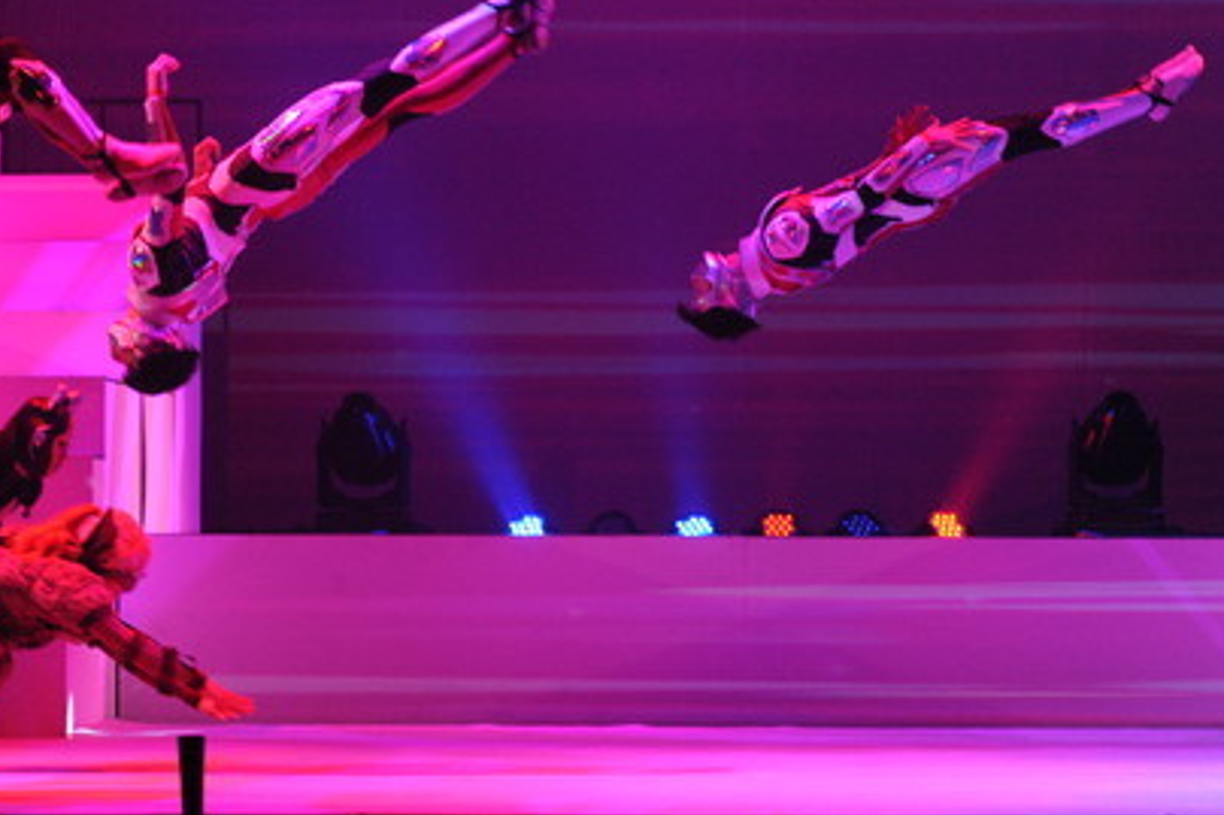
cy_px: 412
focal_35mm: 111
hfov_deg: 18.4
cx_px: 491
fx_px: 3772
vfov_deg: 12.3
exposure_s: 1/400
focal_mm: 70
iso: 3200
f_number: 2.8
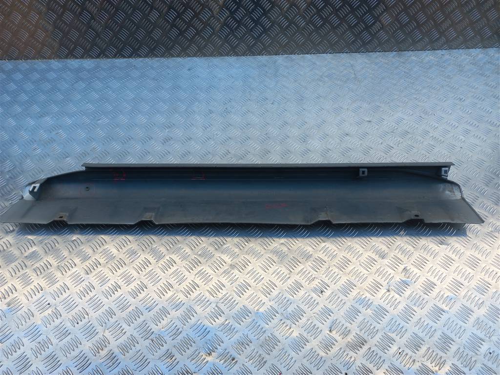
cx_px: 250
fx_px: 361
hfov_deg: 69.4
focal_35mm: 25
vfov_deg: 54.9
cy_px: 188
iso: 25
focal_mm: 4.6
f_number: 1.8
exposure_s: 1/110
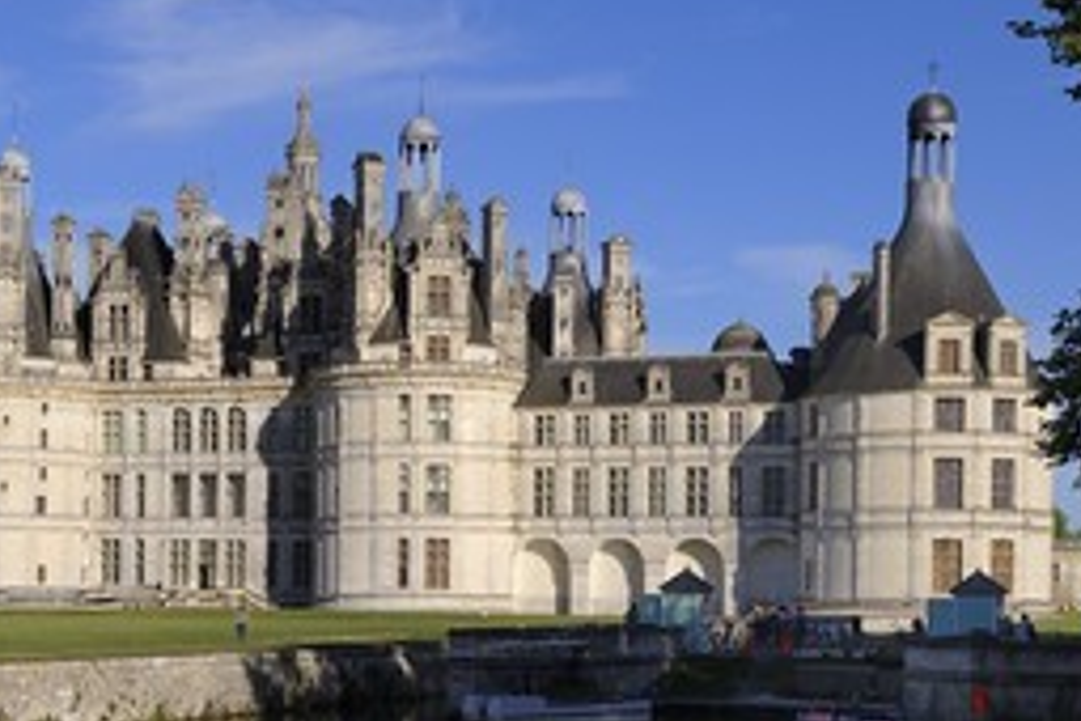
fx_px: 2372
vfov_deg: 17.1
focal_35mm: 79
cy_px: 573
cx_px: 293
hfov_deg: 25.4
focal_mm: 48
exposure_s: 1/160
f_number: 16
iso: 200
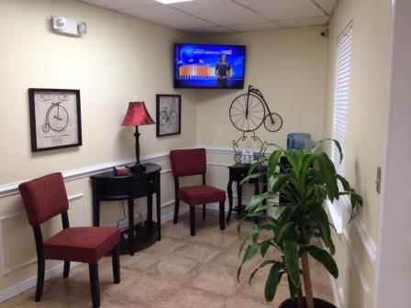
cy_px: 154
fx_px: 416
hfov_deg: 52.6
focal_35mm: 35
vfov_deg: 40.7
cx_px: 206
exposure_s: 1/24
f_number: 2.4
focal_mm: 4.28
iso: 50
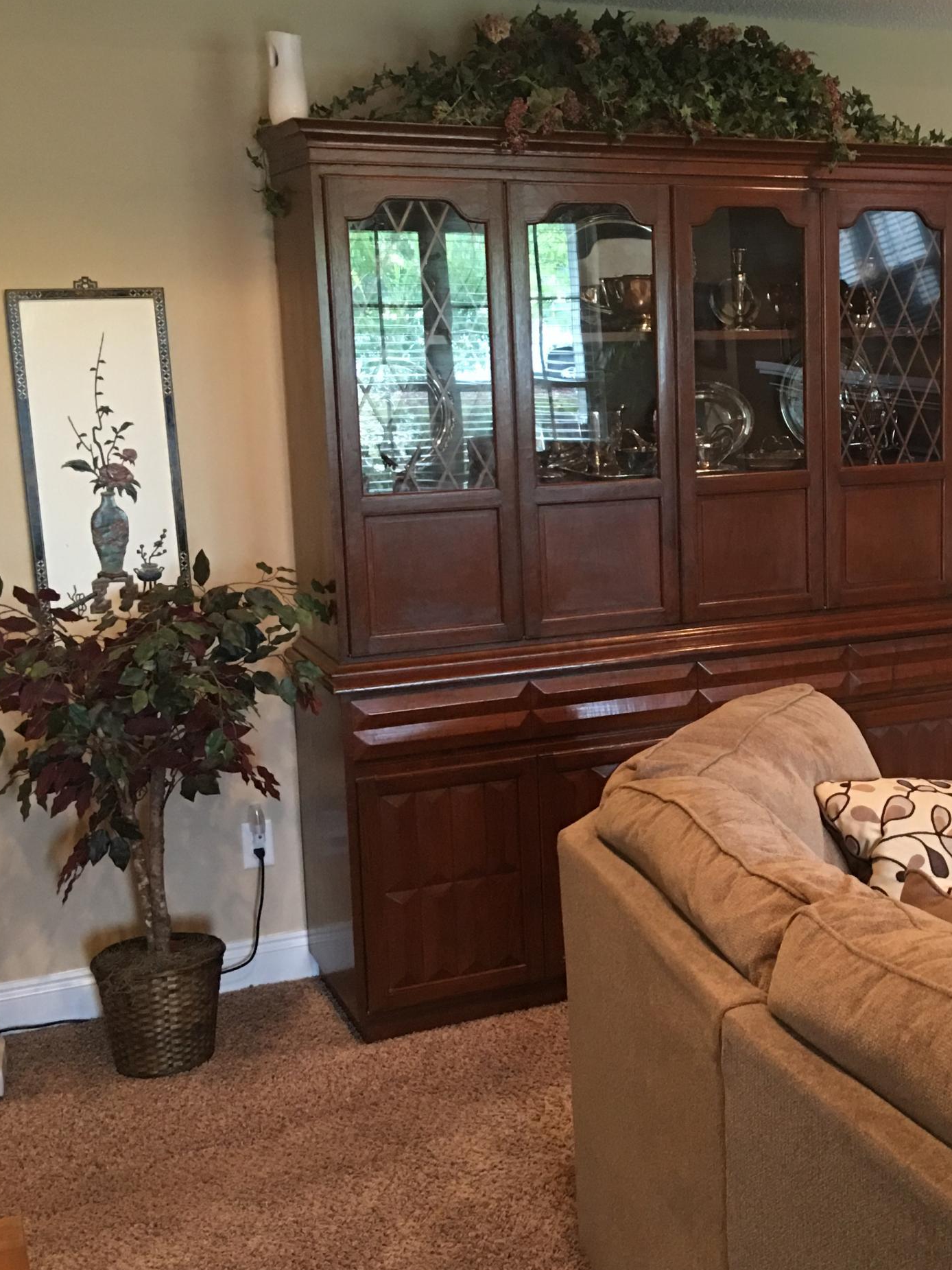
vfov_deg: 40.4
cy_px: 625
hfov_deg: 29.9
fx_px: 1724
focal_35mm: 47
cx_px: 813
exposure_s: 1/15
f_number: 2.2
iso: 100
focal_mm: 4.15
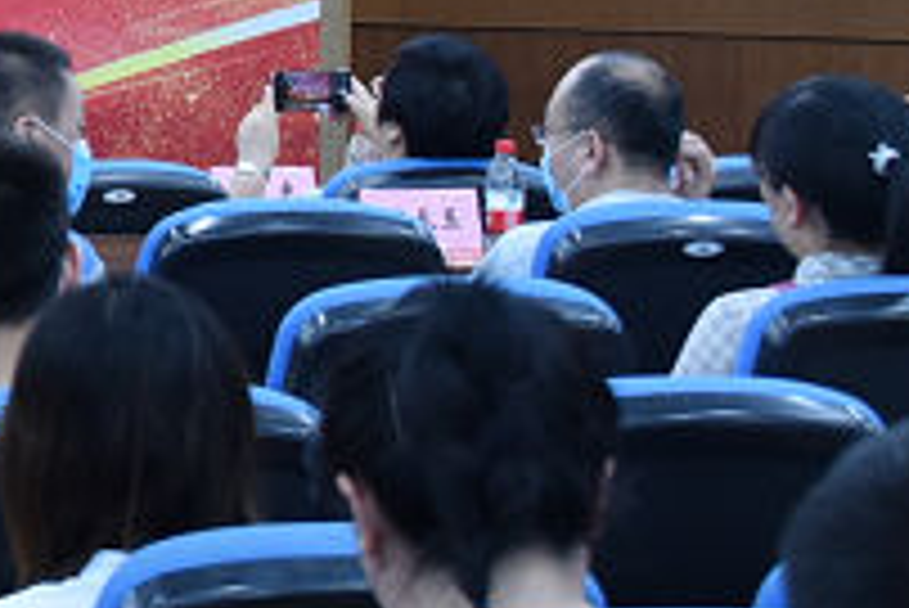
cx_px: -698
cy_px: -144
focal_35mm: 188
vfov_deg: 7.3
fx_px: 4750
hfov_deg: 10.3
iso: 2000
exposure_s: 1/250
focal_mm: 38
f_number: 4
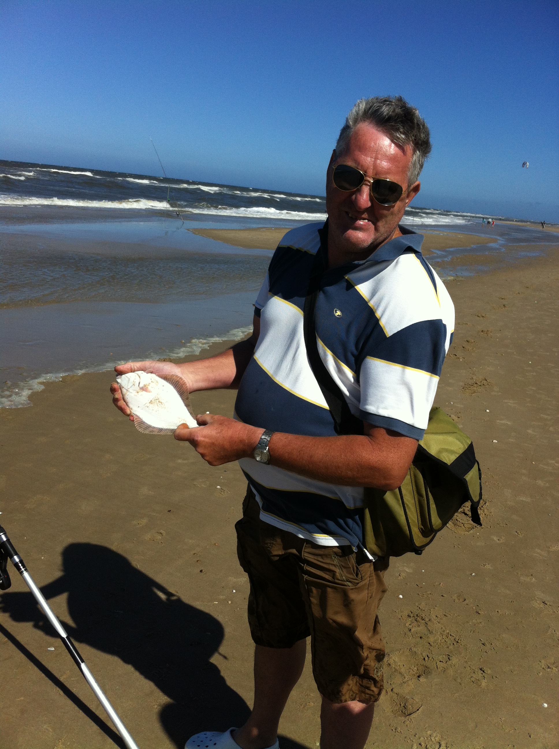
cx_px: 280
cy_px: 374
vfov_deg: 52.7
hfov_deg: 40.6
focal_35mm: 35
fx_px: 756
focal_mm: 3.85
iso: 80
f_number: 2.8
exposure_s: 1/2033
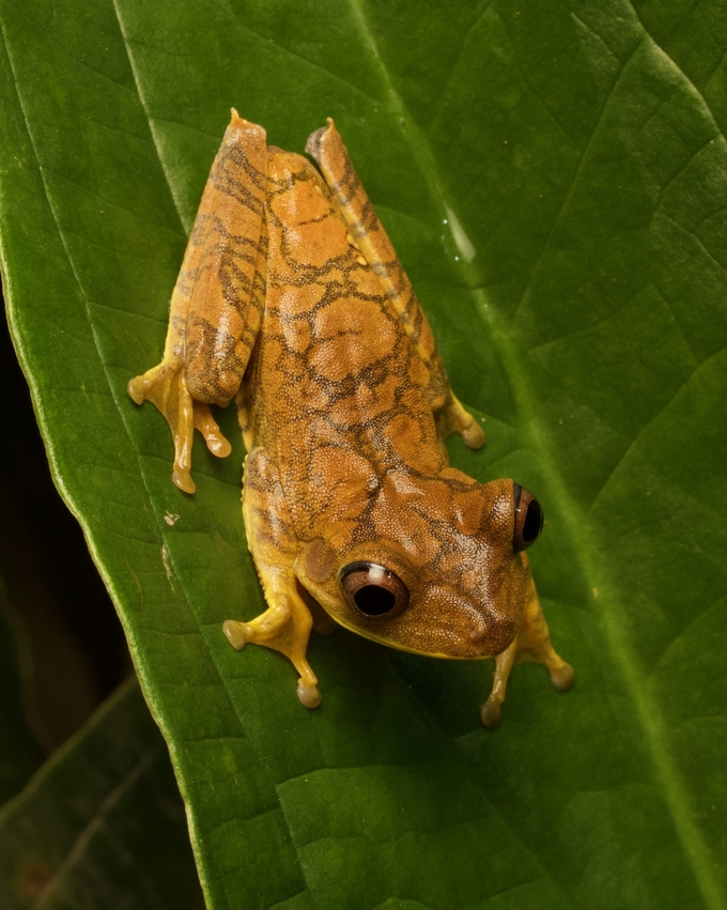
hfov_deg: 9.8
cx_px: 418
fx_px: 4226
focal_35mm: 157
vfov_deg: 12.3
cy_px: 455
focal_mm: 60
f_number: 16
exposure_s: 1/60
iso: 800
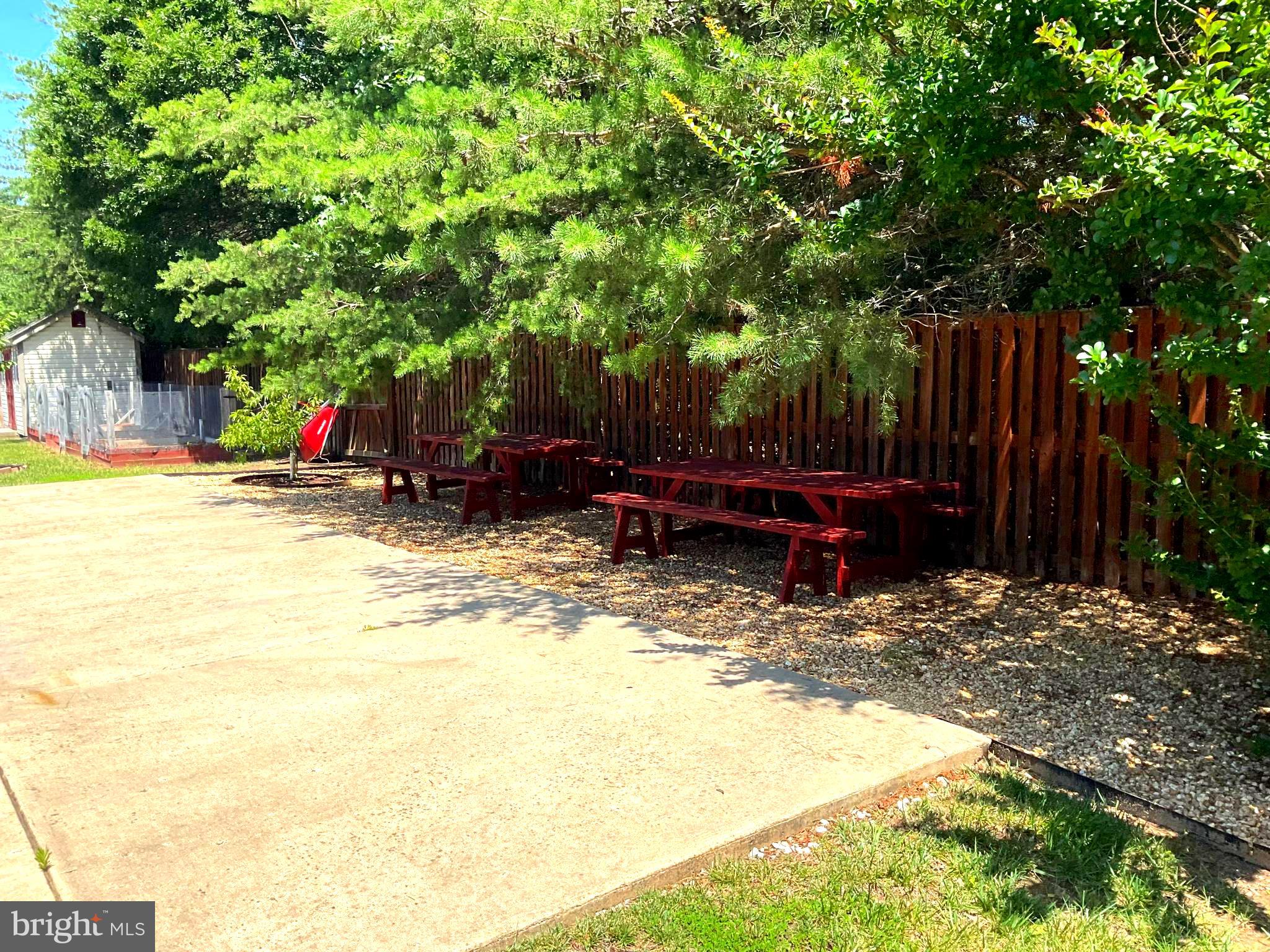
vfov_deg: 48.2
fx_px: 1064
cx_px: 635
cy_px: 476
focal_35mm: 29
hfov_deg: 61.7
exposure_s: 1/1121
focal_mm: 3
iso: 16
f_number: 1.8
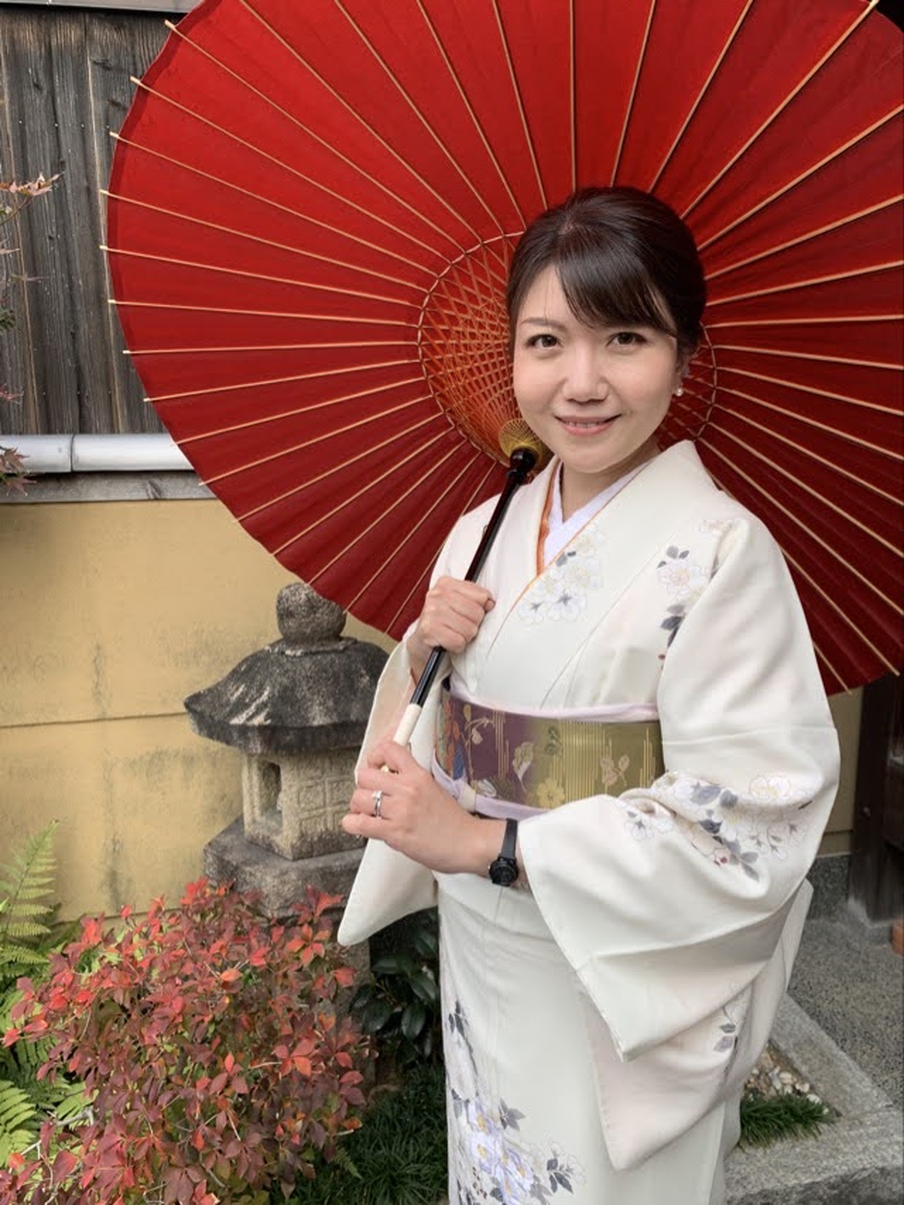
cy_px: 602
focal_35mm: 26
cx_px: 452
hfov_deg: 53.1
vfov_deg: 67.3
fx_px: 905
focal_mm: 4.25
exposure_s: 1/327
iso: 25
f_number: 1.8
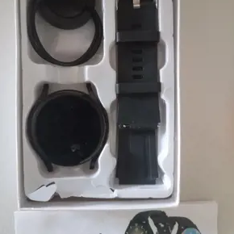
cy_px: 112
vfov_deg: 48.4
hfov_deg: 48.4
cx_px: 120
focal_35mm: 34
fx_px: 260
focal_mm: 4.27
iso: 2764
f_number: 1.8
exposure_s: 1/20
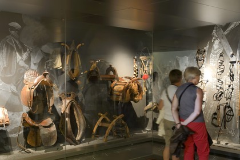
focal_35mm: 50
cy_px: 80
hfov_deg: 39.6
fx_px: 333
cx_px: 120
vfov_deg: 27.0
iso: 800
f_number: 6.3
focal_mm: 50
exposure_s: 1.6
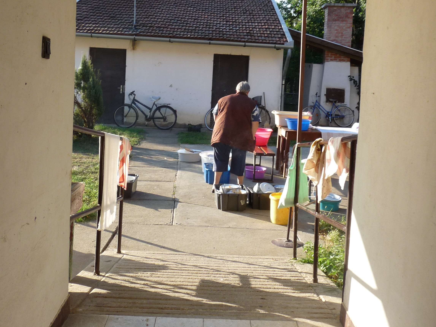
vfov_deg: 33.2
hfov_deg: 43.8
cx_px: 231
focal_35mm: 43
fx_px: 542
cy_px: 102
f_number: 4
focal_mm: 4.8
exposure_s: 1/160
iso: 100
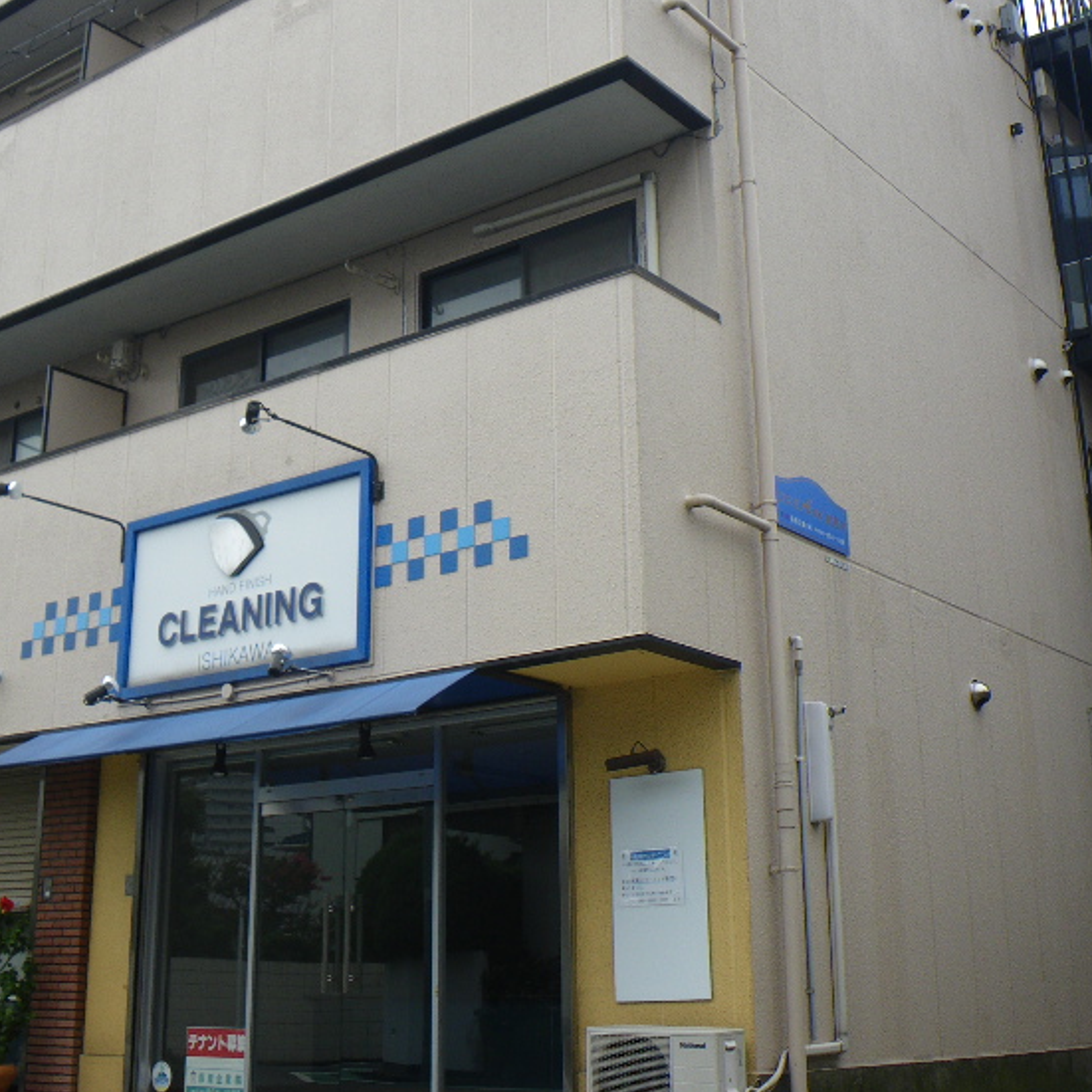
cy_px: 406
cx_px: 474
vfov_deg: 36.6
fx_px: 1642
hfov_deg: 36.7
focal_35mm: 46
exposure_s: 1/250
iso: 50
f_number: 4.2
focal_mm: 5
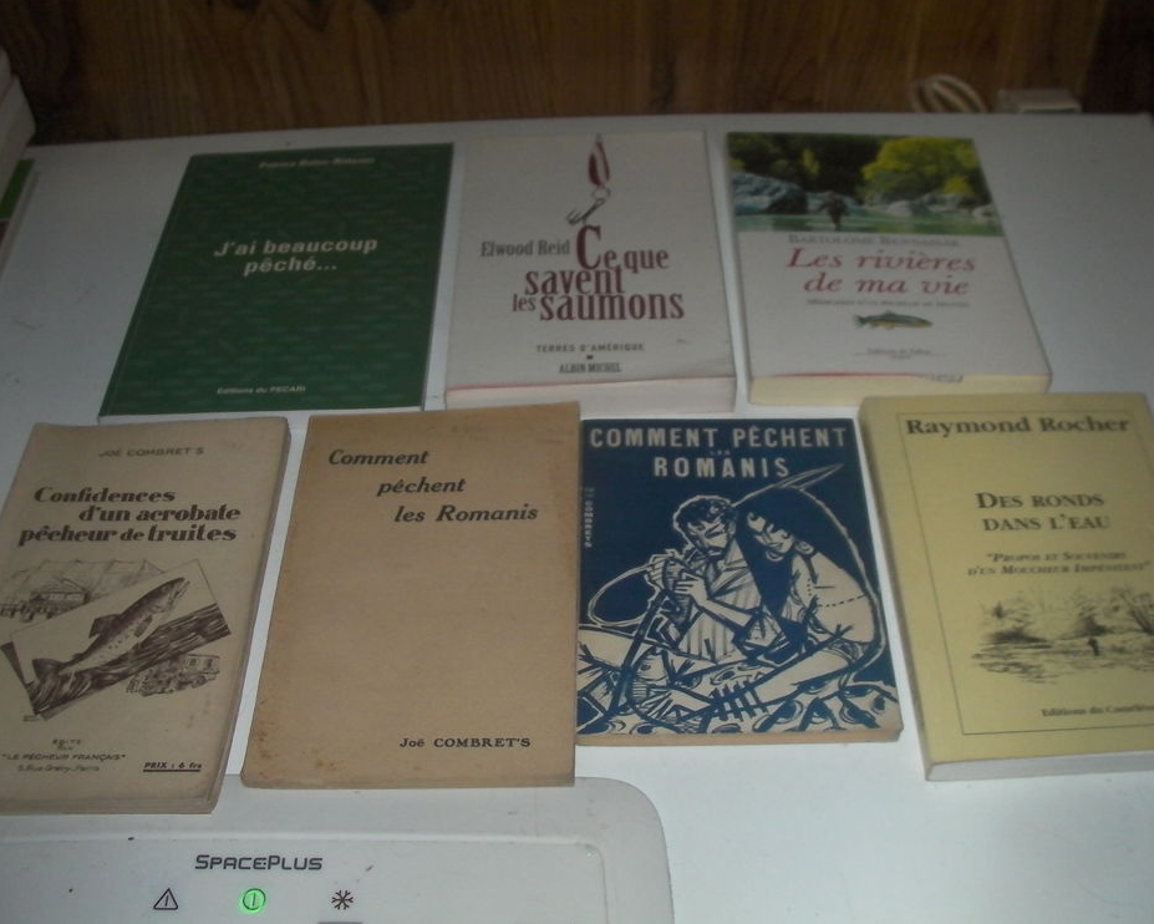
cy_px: 460
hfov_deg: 45.8
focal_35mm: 40
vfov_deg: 37.3
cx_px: 591
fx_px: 1366
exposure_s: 1/30
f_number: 5.6
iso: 200
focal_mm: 6.3
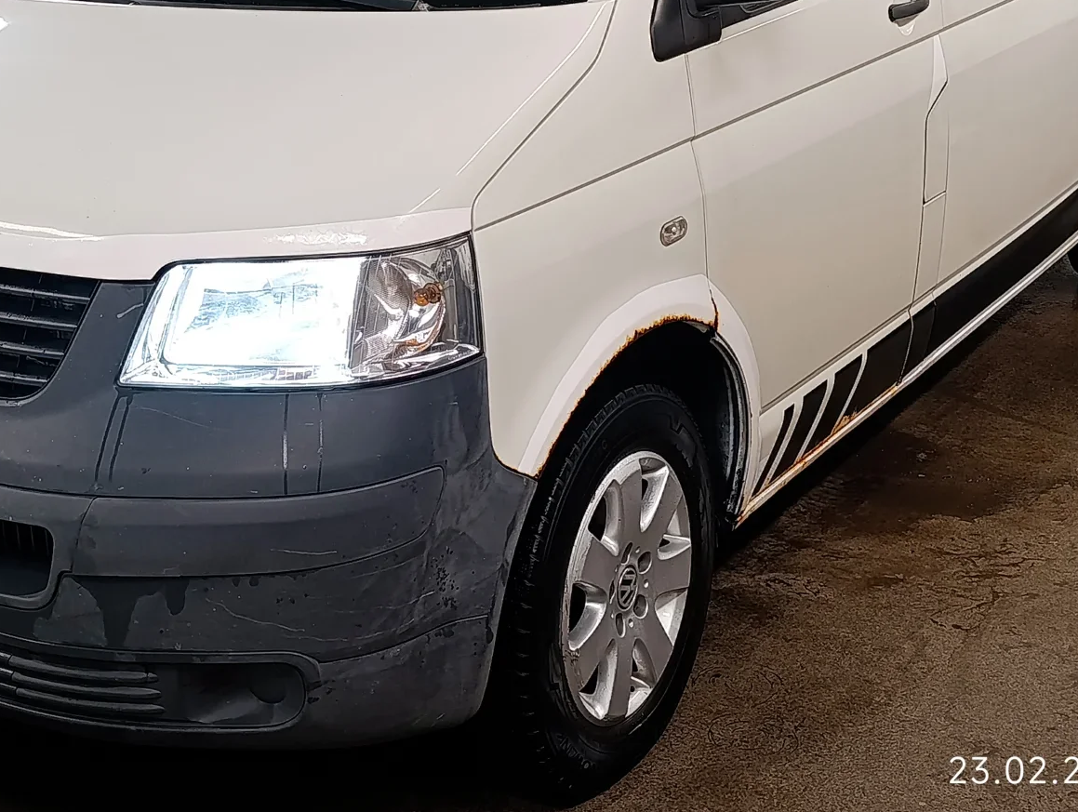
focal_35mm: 58
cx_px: 433
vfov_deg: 24.9
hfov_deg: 33.1
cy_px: 169
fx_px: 1809
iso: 350
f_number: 1.65
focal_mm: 6.11
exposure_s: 1/100
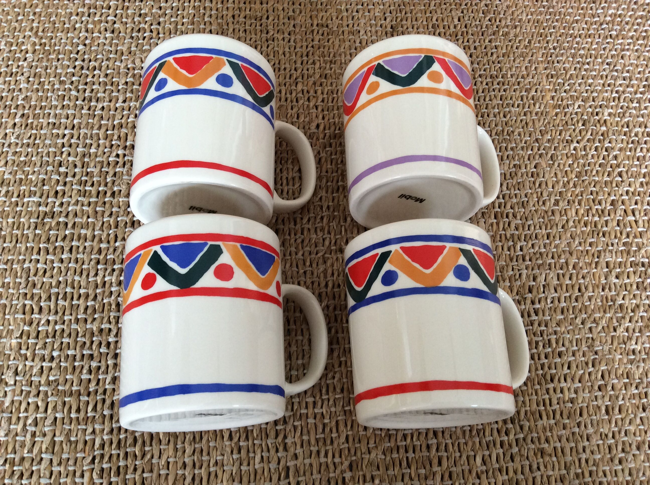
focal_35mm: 32
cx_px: 325
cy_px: 242
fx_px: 600
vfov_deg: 44.1
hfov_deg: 56.9
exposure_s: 1/25
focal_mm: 3.3
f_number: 2.4
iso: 80
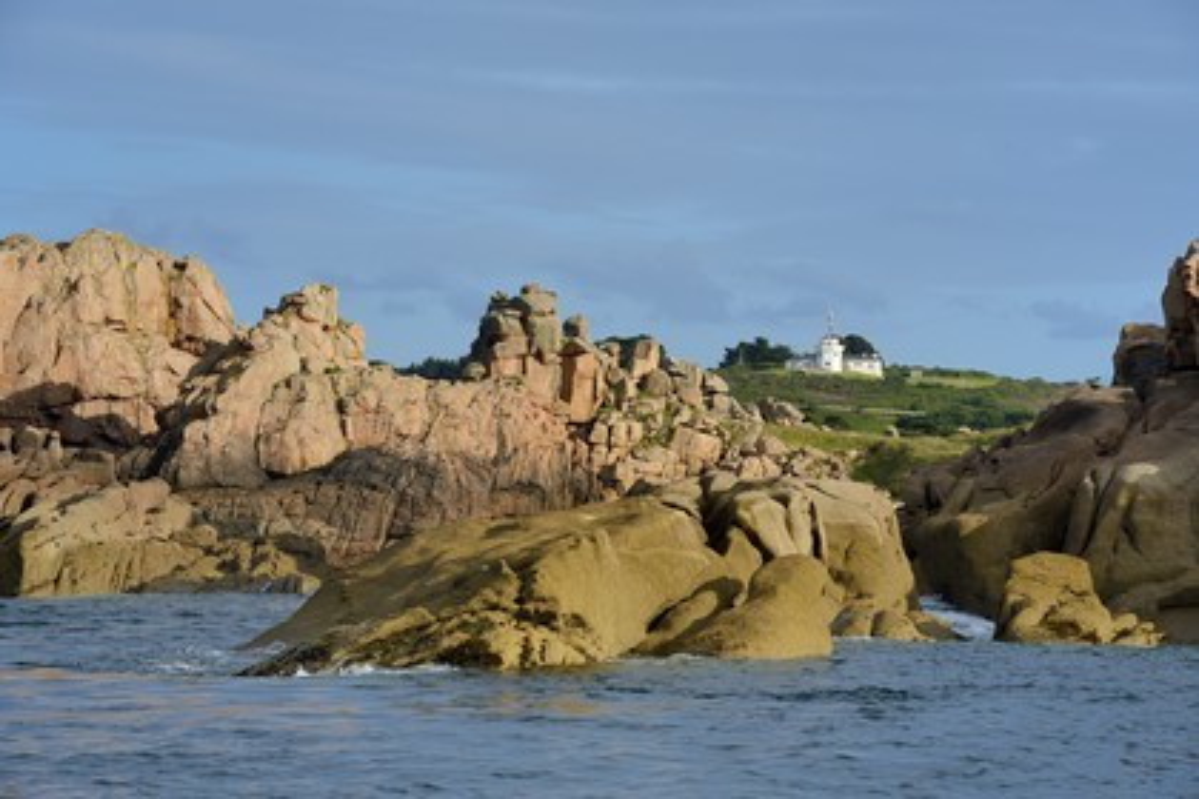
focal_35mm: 135
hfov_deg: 15.2
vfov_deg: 10.2
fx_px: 4496
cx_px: 600
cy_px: 400
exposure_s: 1/1000
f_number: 10
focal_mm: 135
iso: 400
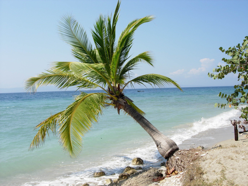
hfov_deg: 49.0
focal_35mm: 38
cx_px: 124
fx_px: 272
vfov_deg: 37.7
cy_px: 93
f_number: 4.8
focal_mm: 7.8
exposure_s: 1/645
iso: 64
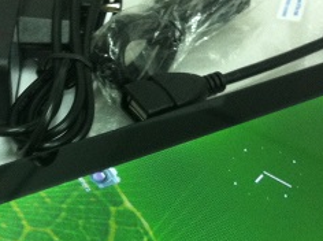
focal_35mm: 95
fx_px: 885
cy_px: 208
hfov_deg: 20.6
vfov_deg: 15.4
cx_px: 119
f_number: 2.8
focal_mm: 3.85
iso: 160
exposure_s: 1/17
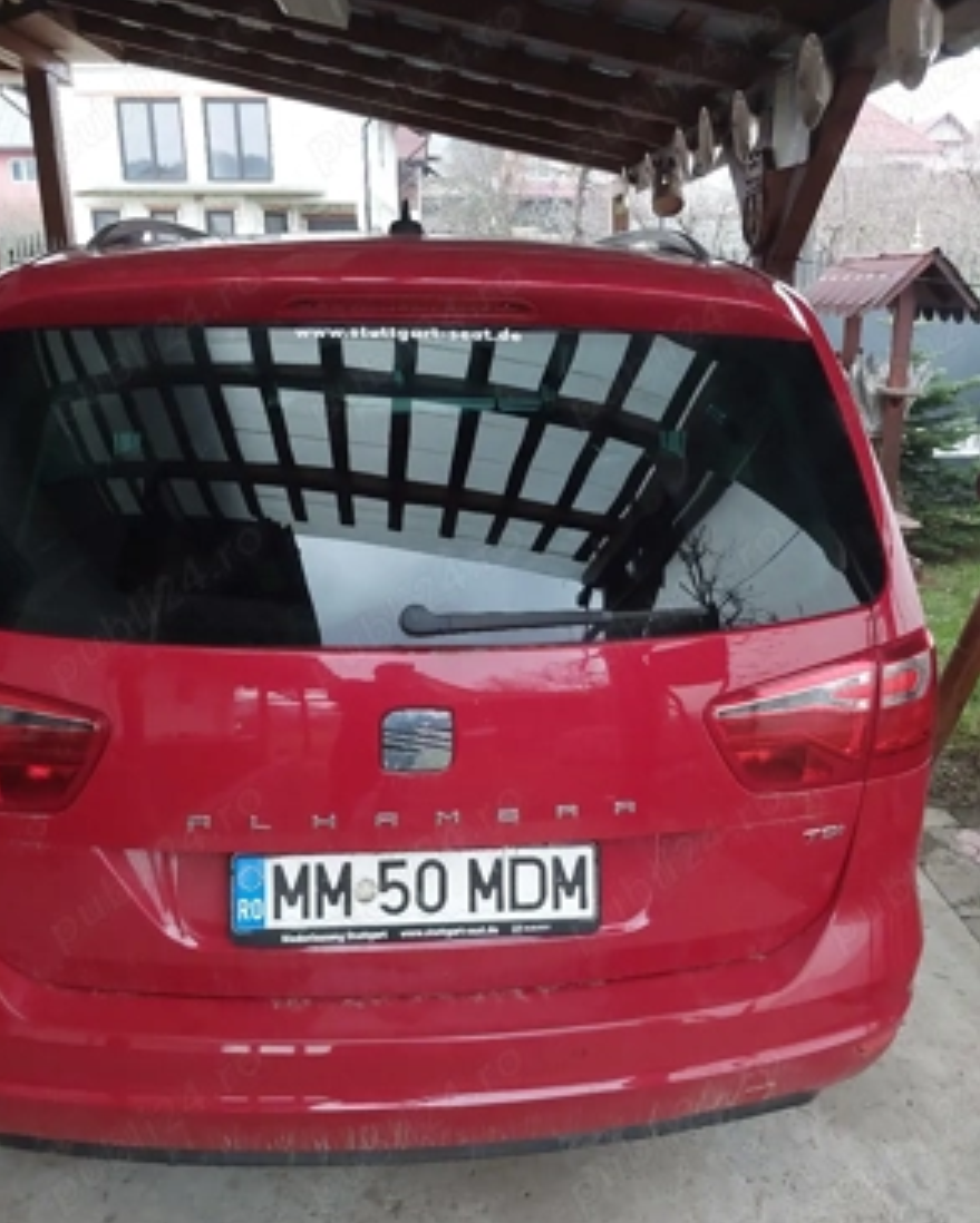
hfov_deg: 45.8
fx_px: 1160
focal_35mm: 32
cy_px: 645
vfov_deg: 55.6
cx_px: 482
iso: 320
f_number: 1.8
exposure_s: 1/50
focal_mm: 4.6
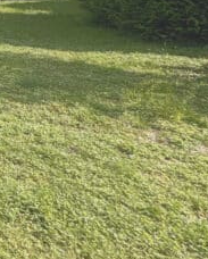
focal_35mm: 46
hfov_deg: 18.4
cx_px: -223
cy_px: -24
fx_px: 353
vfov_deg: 34.8
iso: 40
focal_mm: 2.22
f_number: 2.2
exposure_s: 1/505
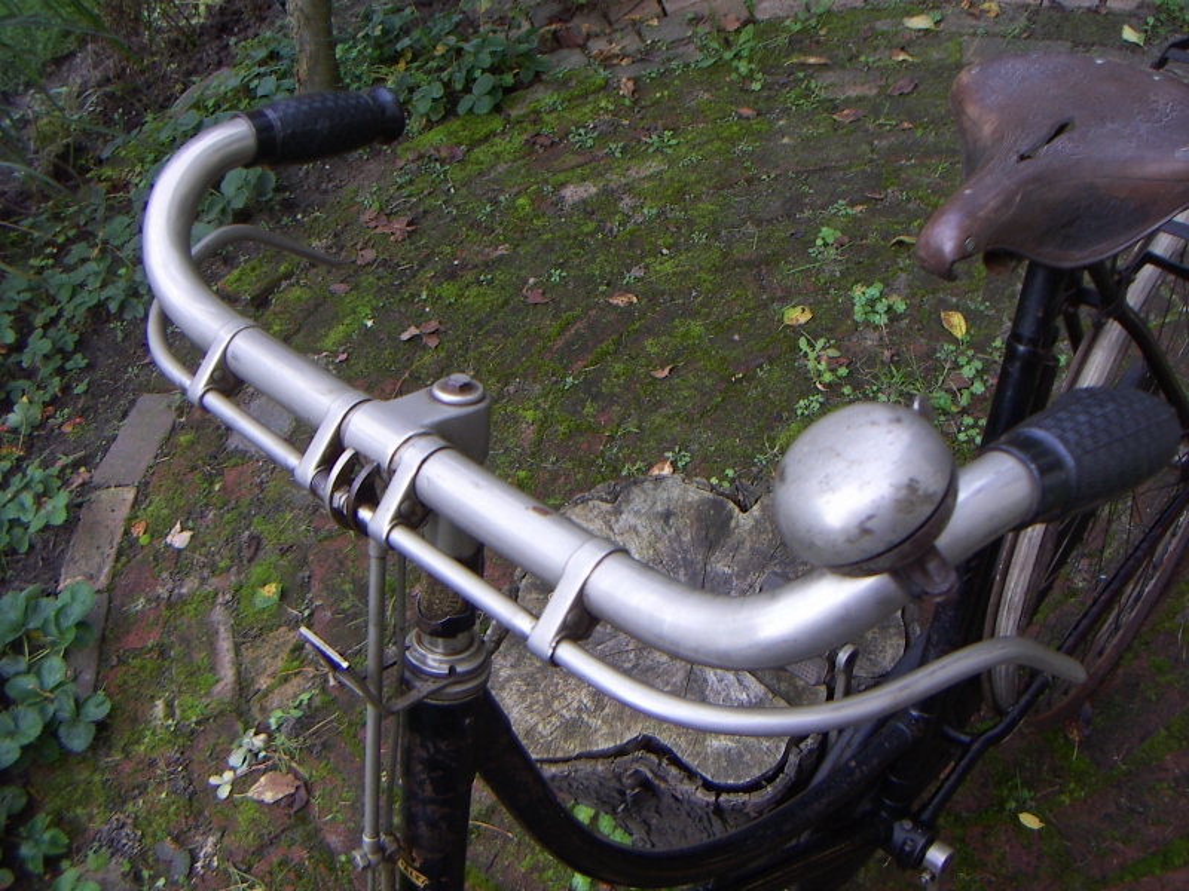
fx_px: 1237
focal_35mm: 36
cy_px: 446
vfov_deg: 39.7
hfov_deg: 51.4
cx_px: 594
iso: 50
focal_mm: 4.7
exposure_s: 1/100
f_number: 2.8
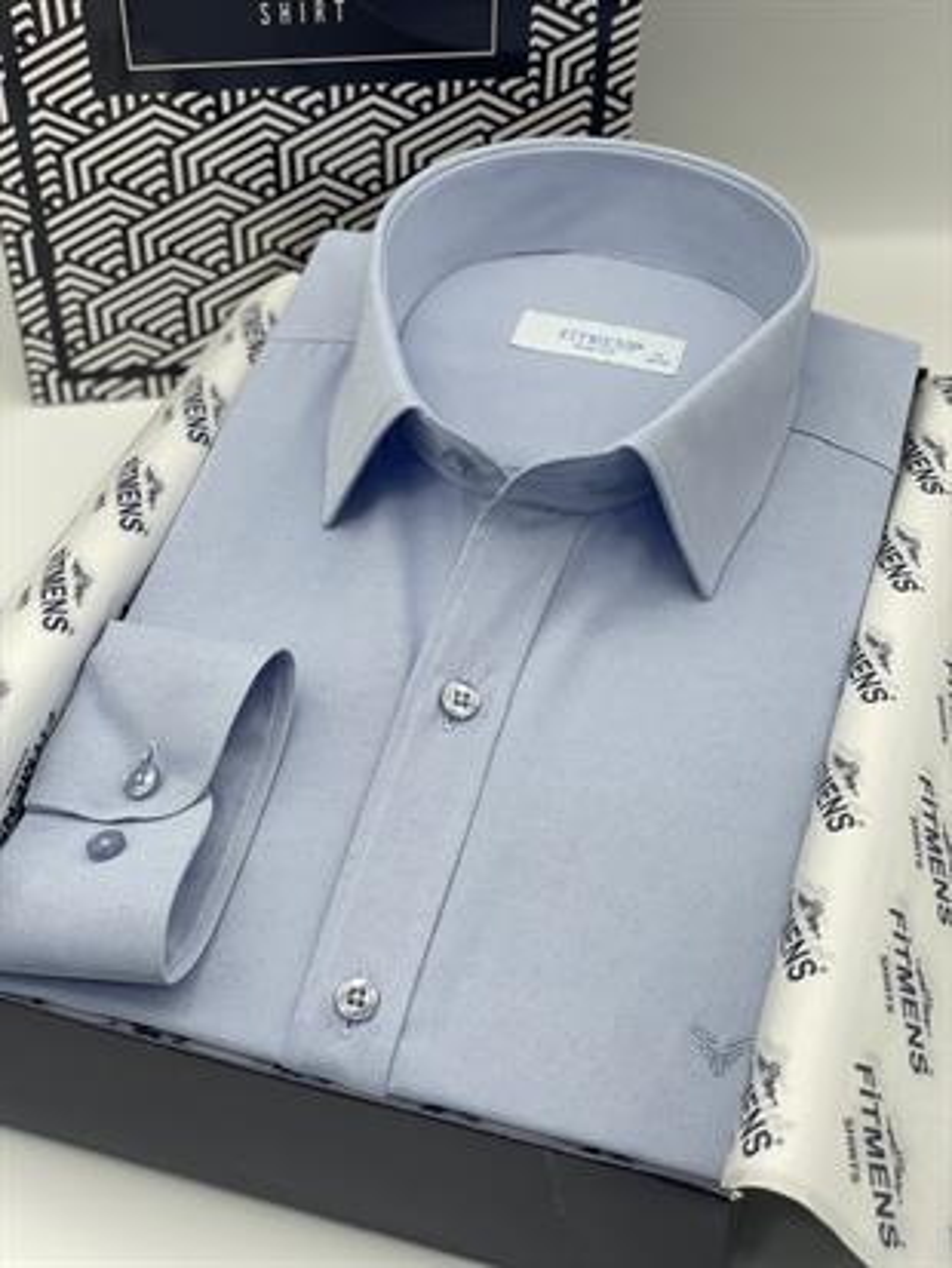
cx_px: 476
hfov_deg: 28.0
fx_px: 1906
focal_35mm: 52
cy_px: 634
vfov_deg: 36.8
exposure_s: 1/128
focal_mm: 6
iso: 25
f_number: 2
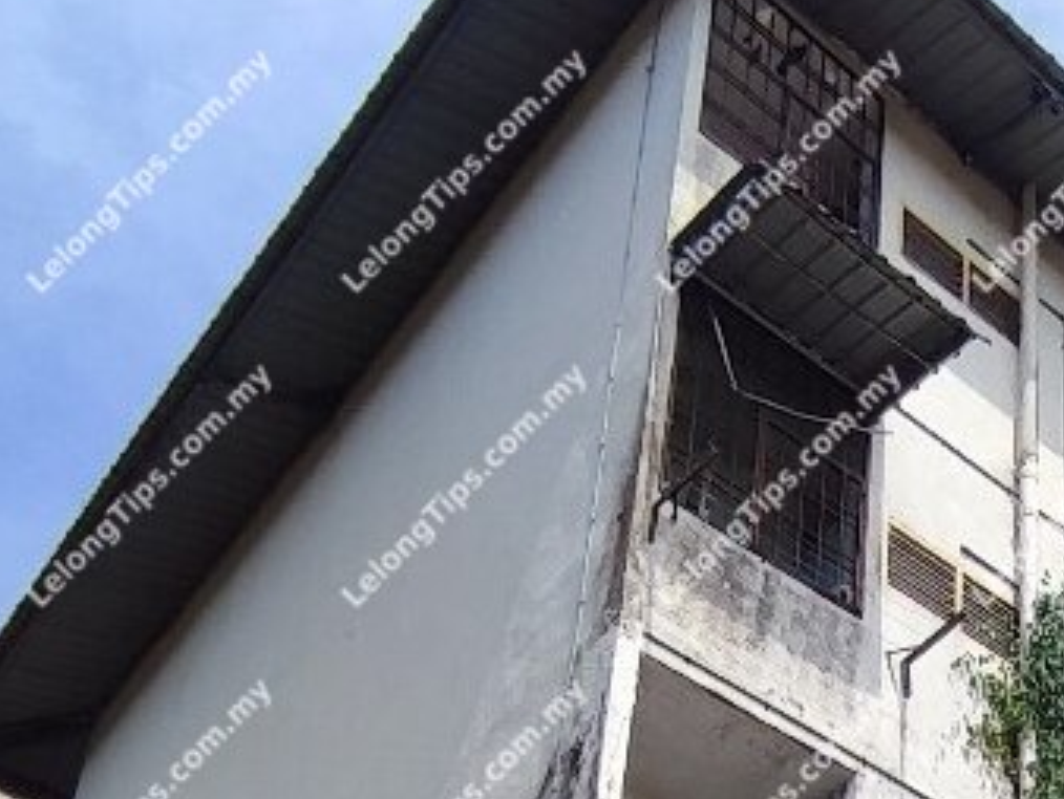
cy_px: 1195
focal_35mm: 60
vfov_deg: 20.8
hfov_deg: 27.3
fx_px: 1846
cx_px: 1358
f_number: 2.2
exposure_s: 1/1156
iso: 50
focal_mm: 1.65
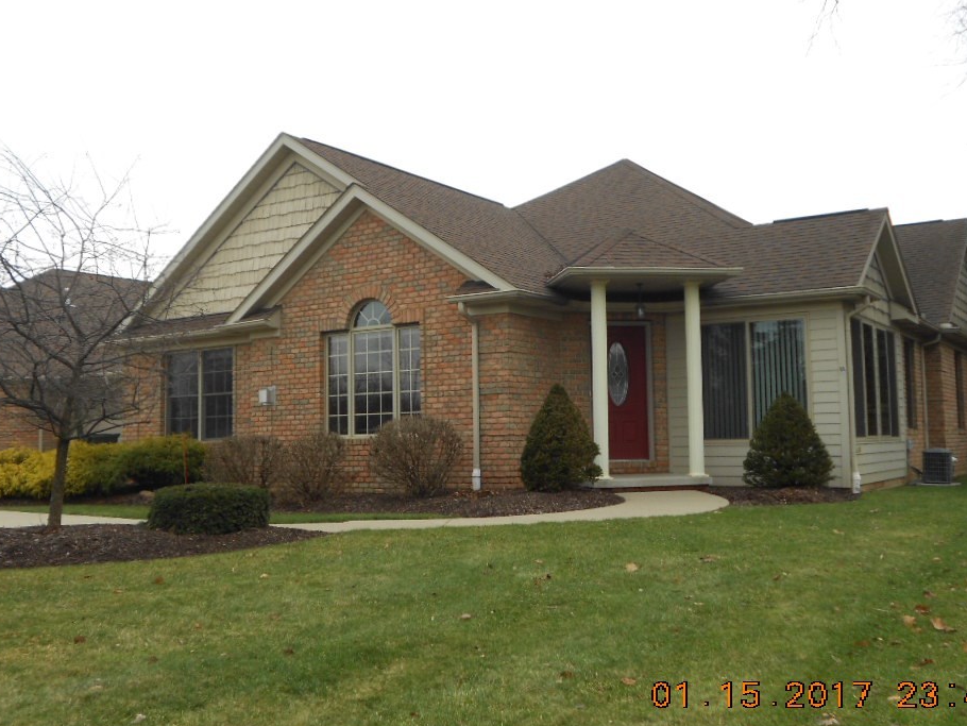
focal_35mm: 36
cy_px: 364
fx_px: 1006
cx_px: 496
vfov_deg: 39.7
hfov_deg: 51.3
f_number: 3.6
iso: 80
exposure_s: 1/125
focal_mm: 5.8
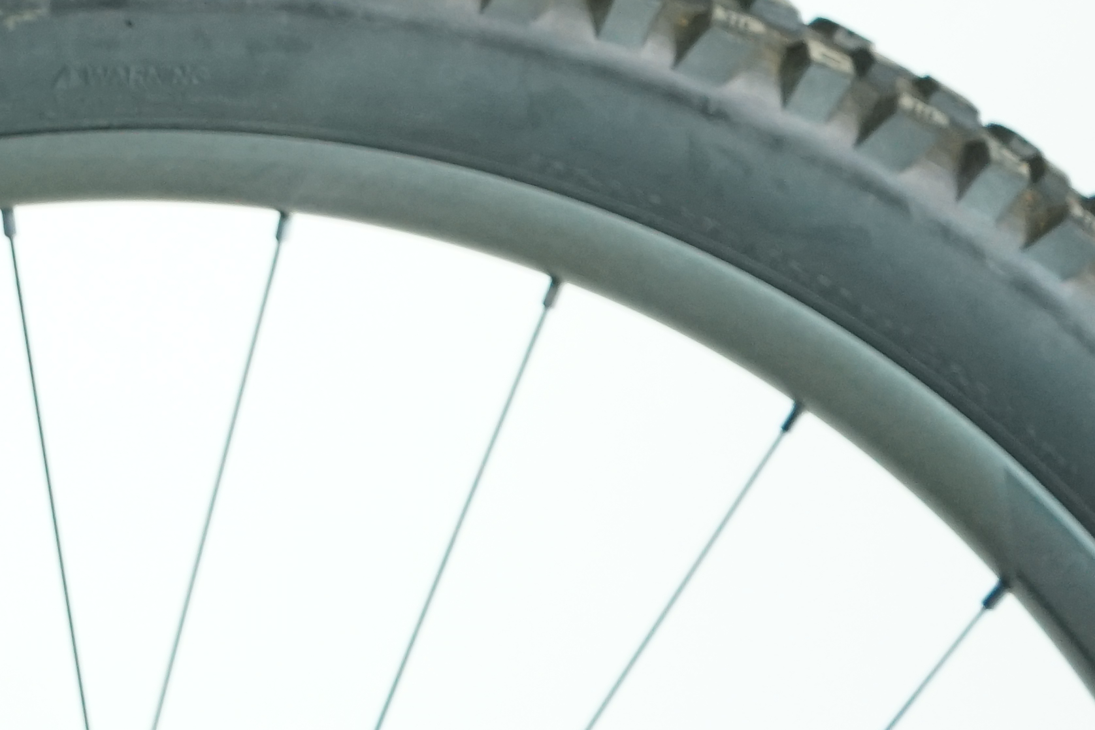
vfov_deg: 11.7
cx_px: -541
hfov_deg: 16.8
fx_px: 3376
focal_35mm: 111
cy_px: -450
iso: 2000
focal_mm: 31
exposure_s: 1/200
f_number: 4
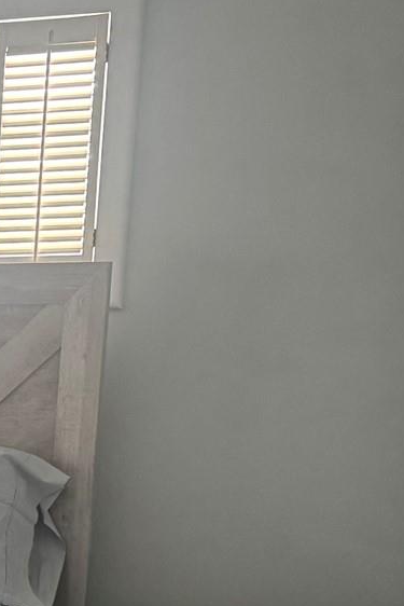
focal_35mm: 91
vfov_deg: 21.4
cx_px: -460
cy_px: 645
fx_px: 1531
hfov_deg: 12.7
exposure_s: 1/60
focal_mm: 6.76
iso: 320
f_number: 1.78
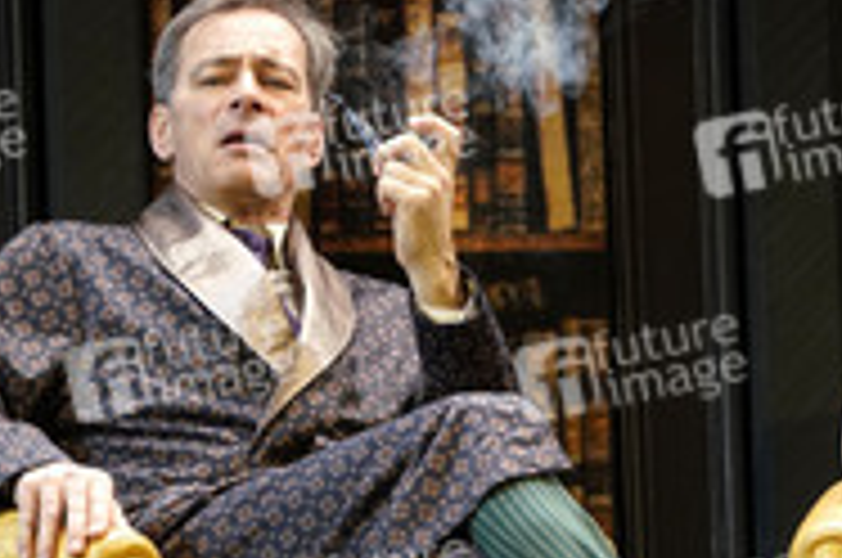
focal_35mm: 345
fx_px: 8055
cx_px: 691
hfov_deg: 6.0
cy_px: 482
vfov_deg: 4.0
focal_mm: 143
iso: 1600
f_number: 5
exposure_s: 1/160
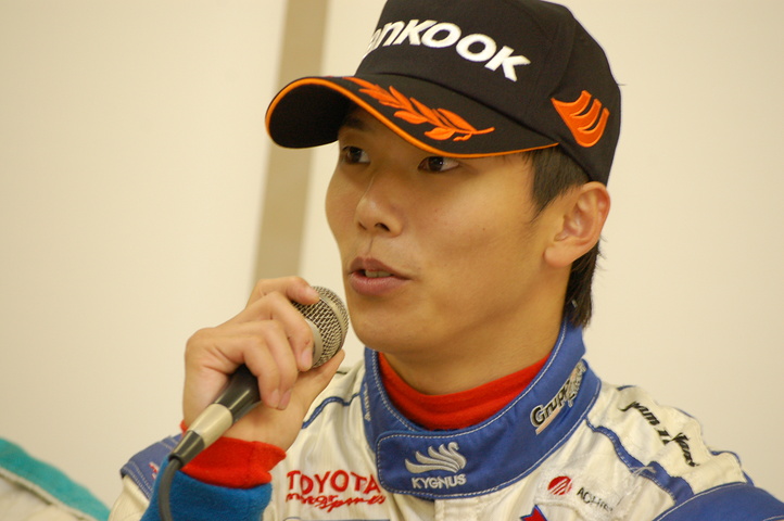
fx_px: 4895
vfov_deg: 6.1
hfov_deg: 9.2
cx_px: 392
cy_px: 260
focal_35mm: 225
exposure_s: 1/60
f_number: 5.6
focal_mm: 150
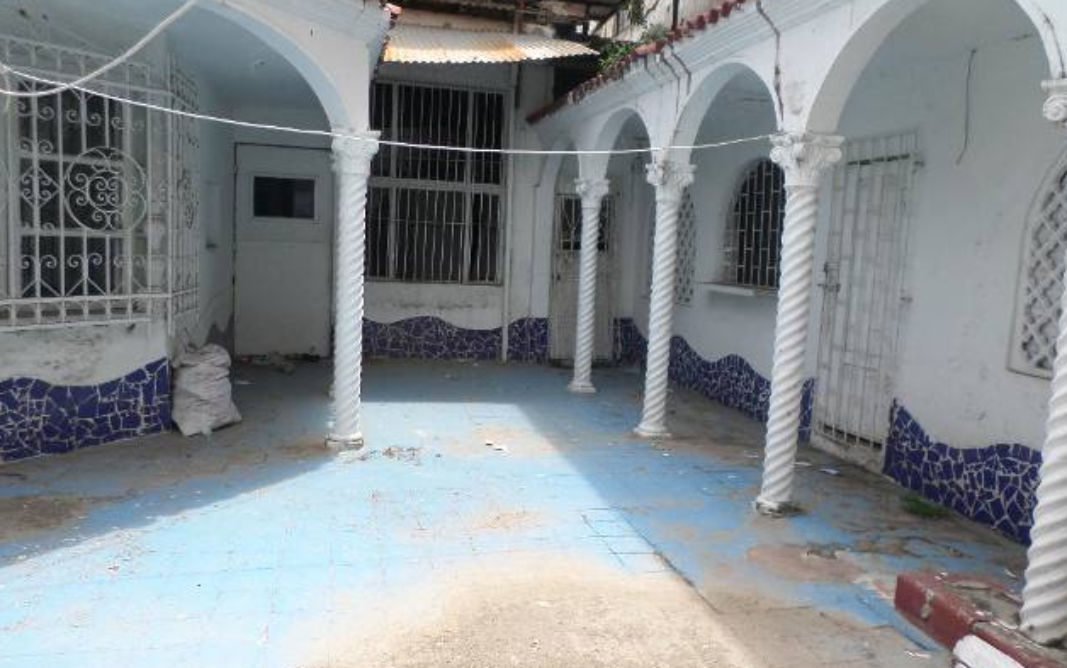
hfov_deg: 68.4
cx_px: 540
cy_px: 338
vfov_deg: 46.1
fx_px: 785
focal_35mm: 27
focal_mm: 4.5
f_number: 2.5
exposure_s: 1/750
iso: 80
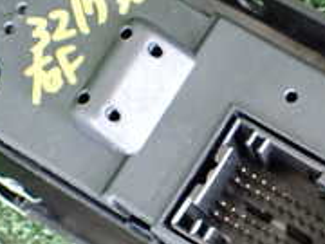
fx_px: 939
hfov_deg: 19.2
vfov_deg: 14.7
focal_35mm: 100
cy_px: 188
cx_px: 314
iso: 800
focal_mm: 5.4
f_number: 2.3
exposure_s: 1/80
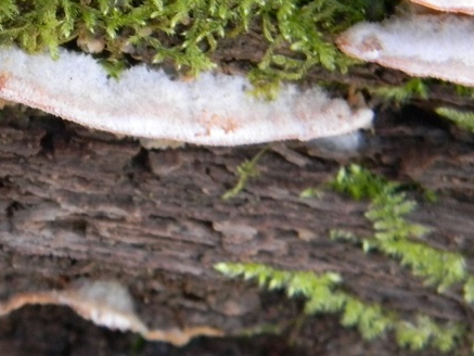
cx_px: 57
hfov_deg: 12.9
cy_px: 125
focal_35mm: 152
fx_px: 2082
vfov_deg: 9.8
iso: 400
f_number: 4.5
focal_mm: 15.1
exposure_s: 1/20.3
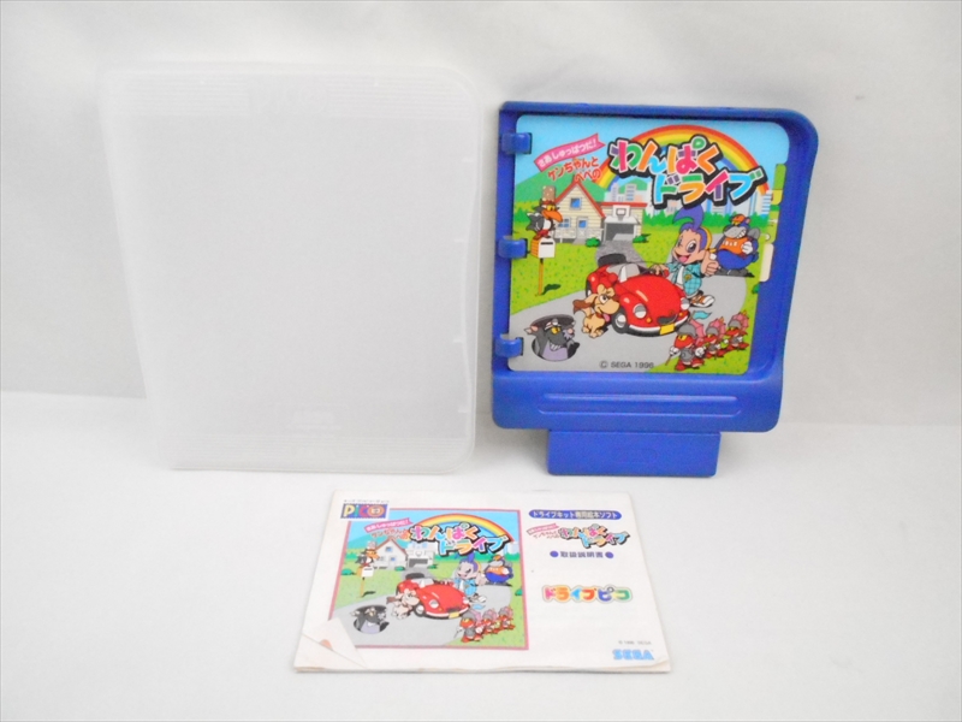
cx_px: 481
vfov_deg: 53.1
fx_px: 723
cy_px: 361
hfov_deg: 67.3
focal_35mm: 26
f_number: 3.2
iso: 1600
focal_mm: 4.6
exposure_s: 1/500
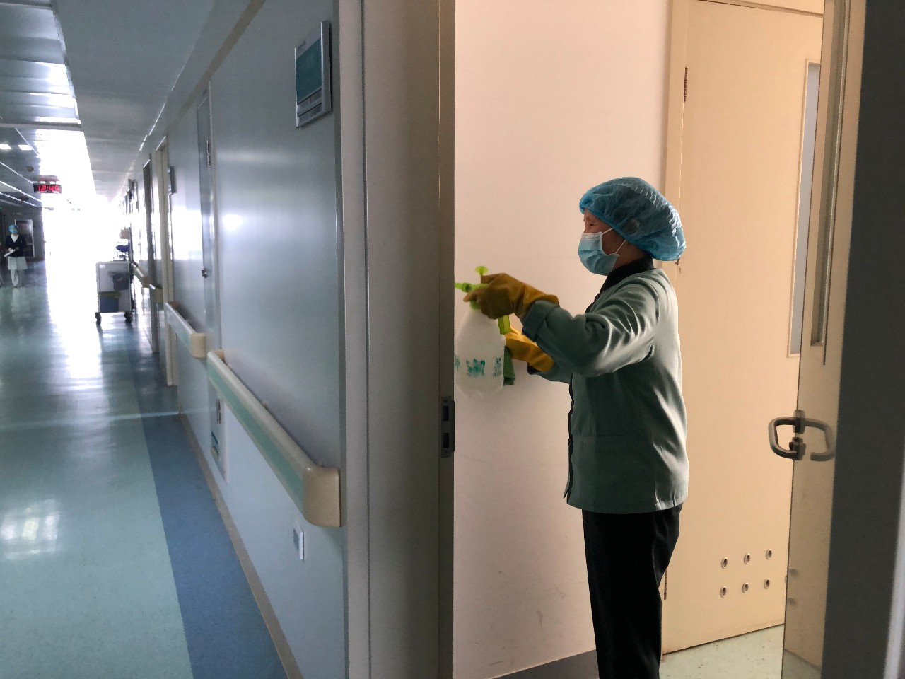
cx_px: 452
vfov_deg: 49.7
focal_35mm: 28
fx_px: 732
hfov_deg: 63.4
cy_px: 340
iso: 200
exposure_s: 1/50
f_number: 1.8
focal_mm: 3.99
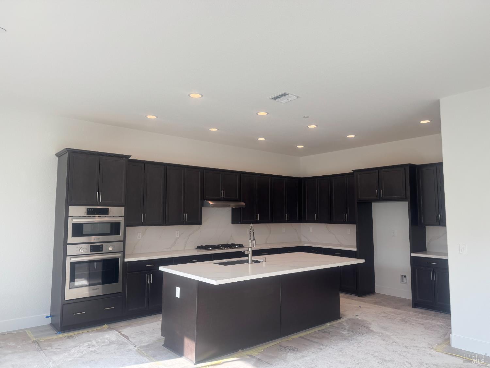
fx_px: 340
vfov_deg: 56.8
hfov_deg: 71.6
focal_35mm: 24
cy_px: 184
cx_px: 245
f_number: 1.78
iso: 80
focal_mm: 6.76
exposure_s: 1/495
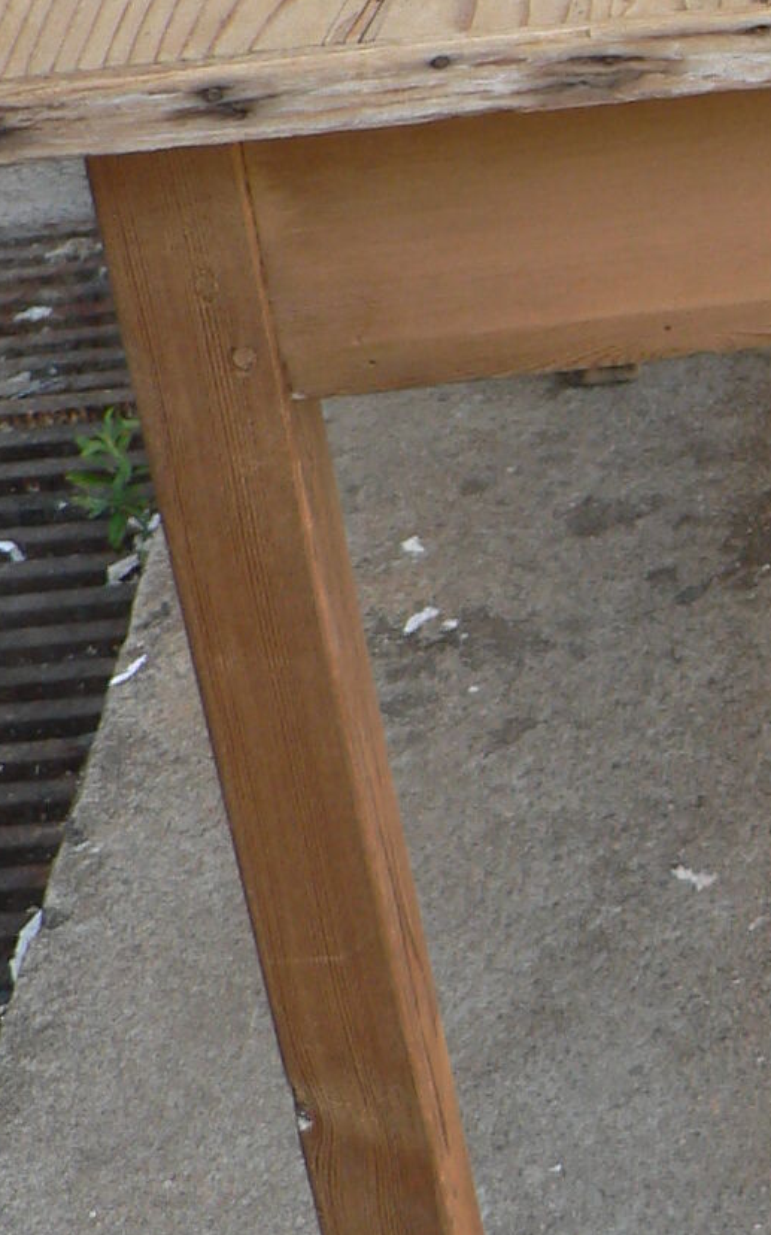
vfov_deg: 17.6
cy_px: 298
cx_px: 1306
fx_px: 3970
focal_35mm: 118
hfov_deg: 10.5
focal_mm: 6
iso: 80
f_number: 2.8
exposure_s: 1/100
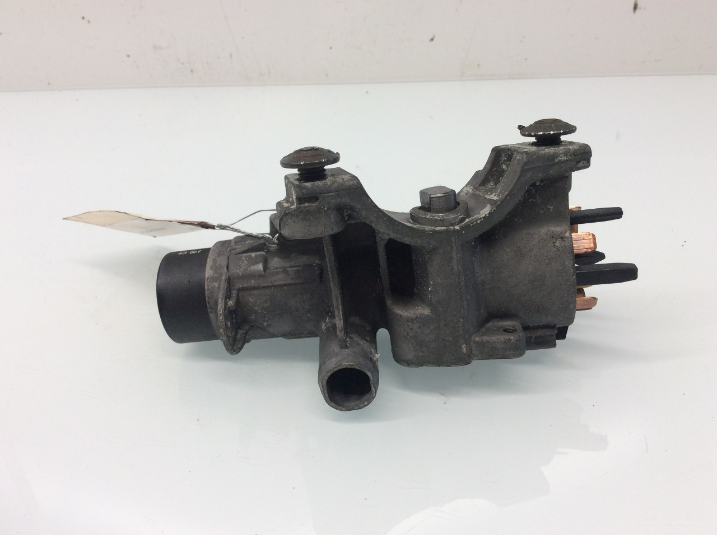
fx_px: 662
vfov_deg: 44.1
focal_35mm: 32
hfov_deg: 56.9
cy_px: 268
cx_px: 358
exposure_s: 1/60
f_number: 2.4
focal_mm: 3.3
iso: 50
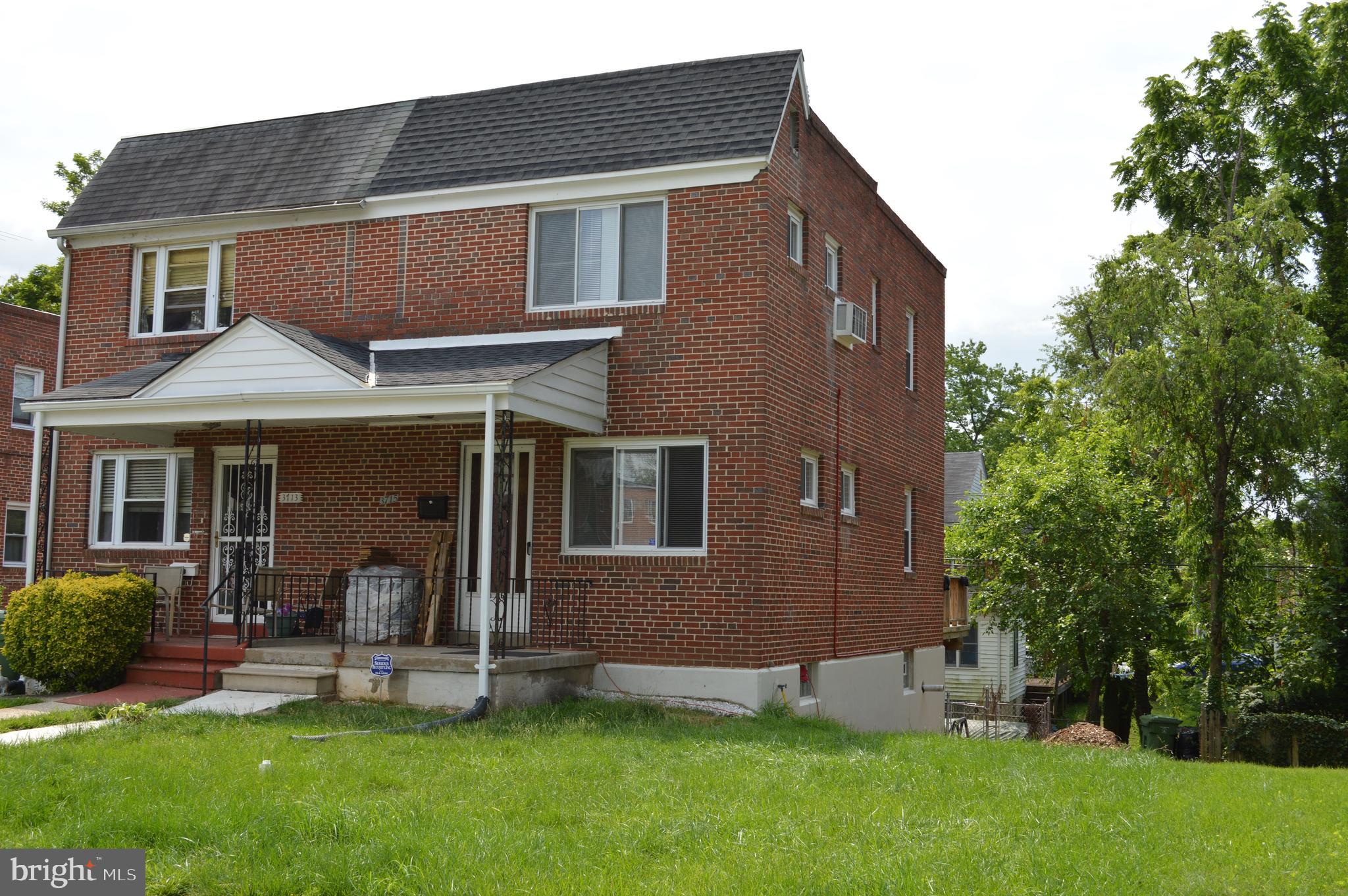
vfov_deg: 36.8
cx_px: 674
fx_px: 1347
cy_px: 448
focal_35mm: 36
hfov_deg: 53.2
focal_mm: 24
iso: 100
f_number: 7.1
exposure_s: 1/200
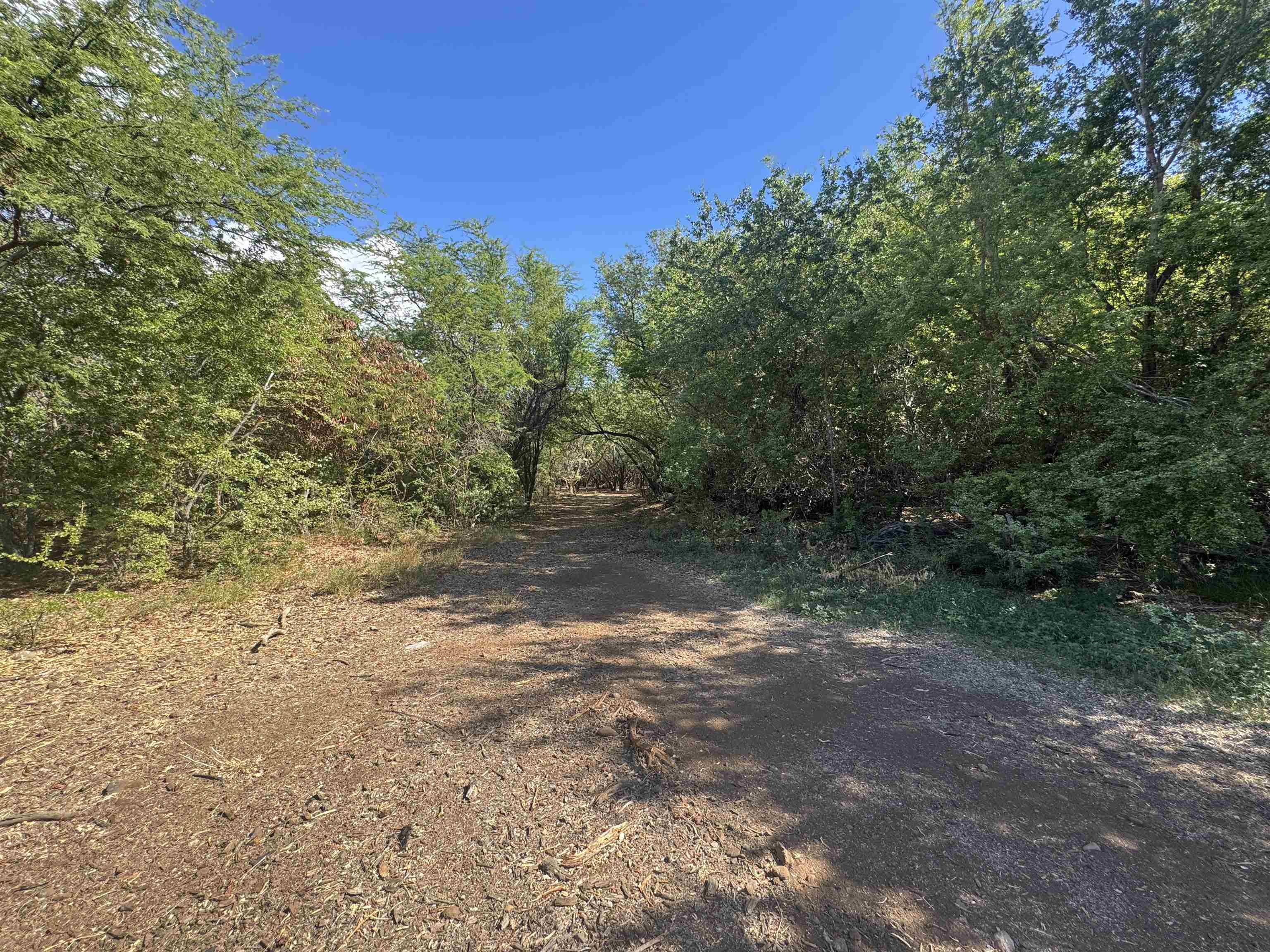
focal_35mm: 14
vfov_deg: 85.7
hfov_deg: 102.1
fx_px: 514
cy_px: 476
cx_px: 635
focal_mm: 2.22
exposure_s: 1/405
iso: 40
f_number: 2.2
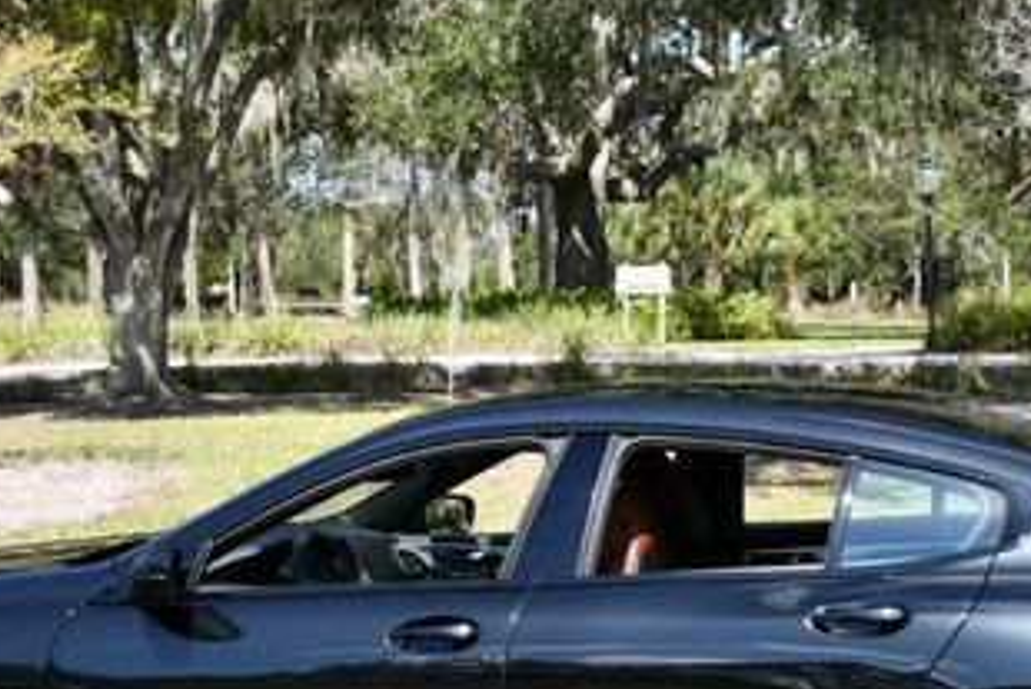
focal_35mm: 99
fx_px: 2836
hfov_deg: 20.6
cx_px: 585
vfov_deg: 13.8
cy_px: 411
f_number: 8
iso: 160
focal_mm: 24
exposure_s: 1/250
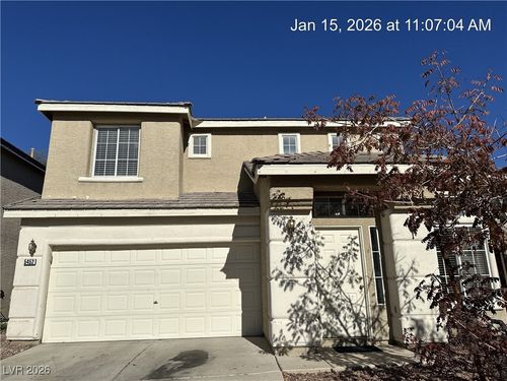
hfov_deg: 71.6
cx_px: 254
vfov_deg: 56.8
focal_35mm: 24
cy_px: 190
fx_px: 352
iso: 80
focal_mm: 6.86
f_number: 1.78
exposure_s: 1/18519
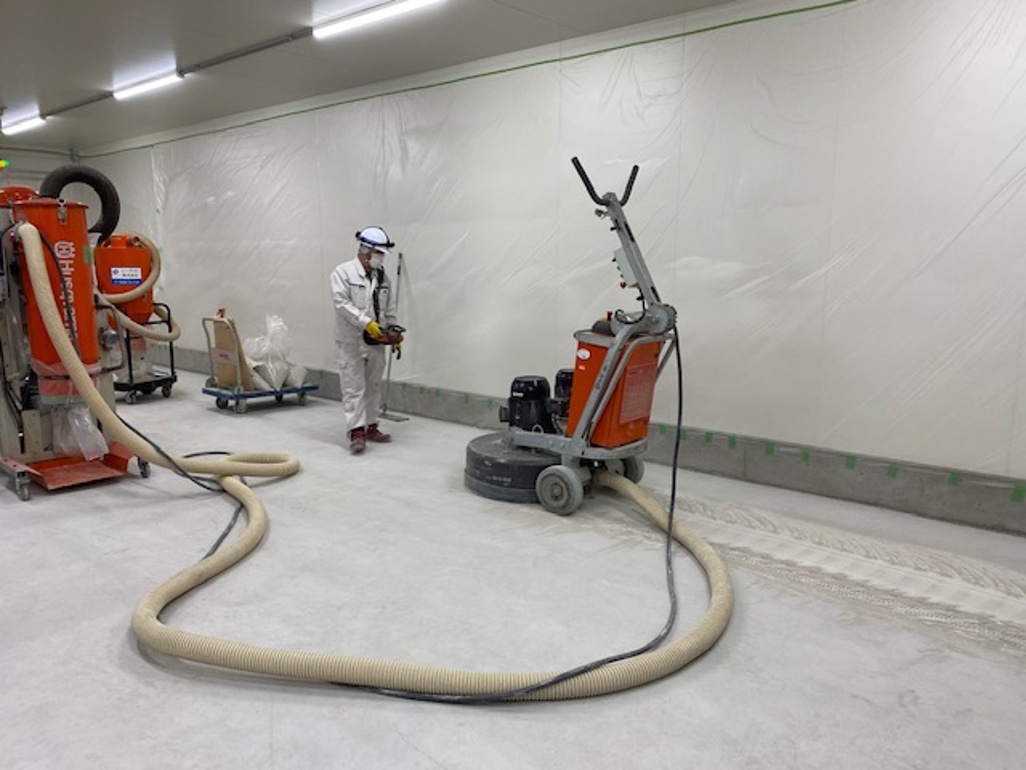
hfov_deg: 67.3
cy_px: 385
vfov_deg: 53.1
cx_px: 513
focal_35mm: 26
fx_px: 771
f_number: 1.8
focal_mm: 4.25
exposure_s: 1/121
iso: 64
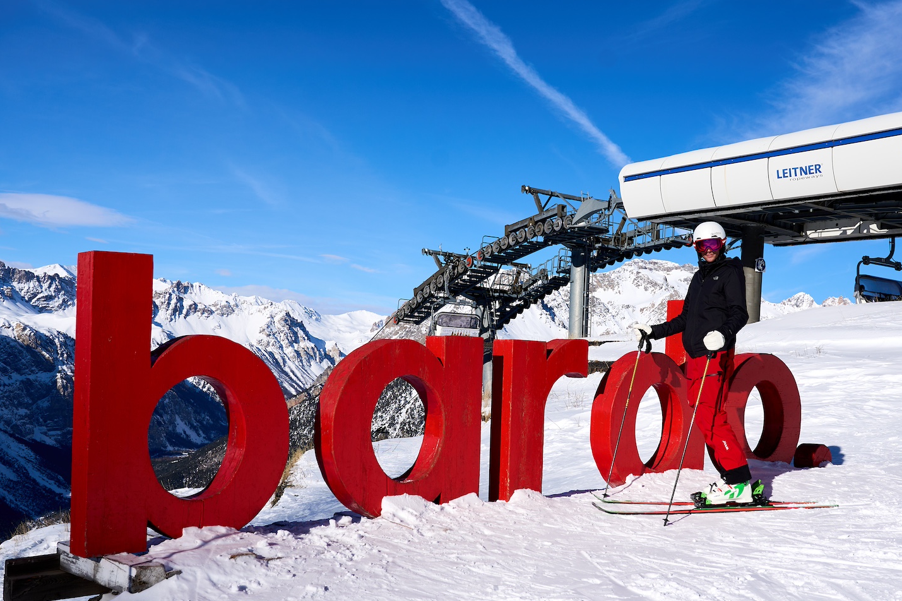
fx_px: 1052
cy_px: 274
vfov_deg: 31.9
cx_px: 518
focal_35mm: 42
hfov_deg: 46.3
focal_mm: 30
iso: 80
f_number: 5.6
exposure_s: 1/1250
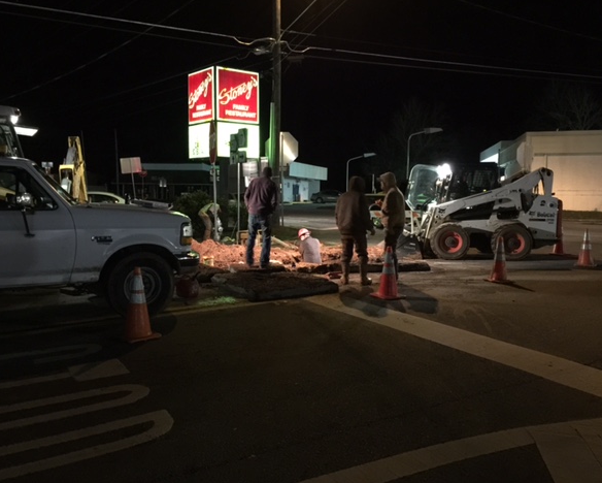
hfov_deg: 57.1
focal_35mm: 31
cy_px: 237
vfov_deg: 47.2
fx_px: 553
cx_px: 279
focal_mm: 4.15
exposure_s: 1/4
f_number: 2.2
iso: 250
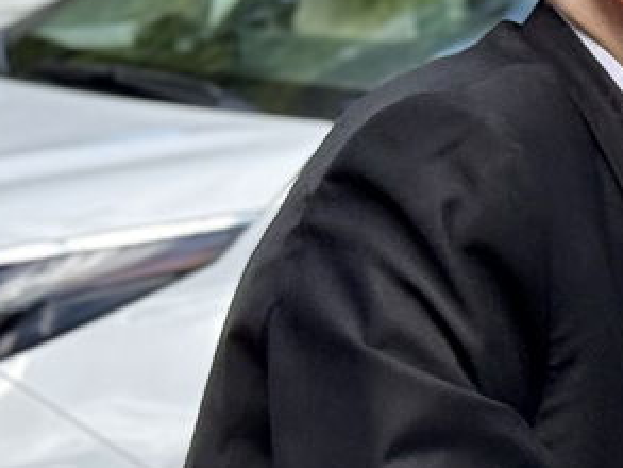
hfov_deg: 8.4
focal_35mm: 229
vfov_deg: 6.5
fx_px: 4123
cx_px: 1021
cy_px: 202
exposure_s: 1/2208
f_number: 1.78
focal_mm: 6.76
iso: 80
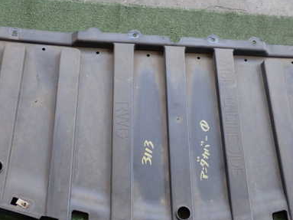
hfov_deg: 40.4
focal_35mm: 47
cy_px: 126
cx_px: 168
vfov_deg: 30.8
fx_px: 398
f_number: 2.3
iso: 200
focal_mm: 5.4
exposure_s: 1/125
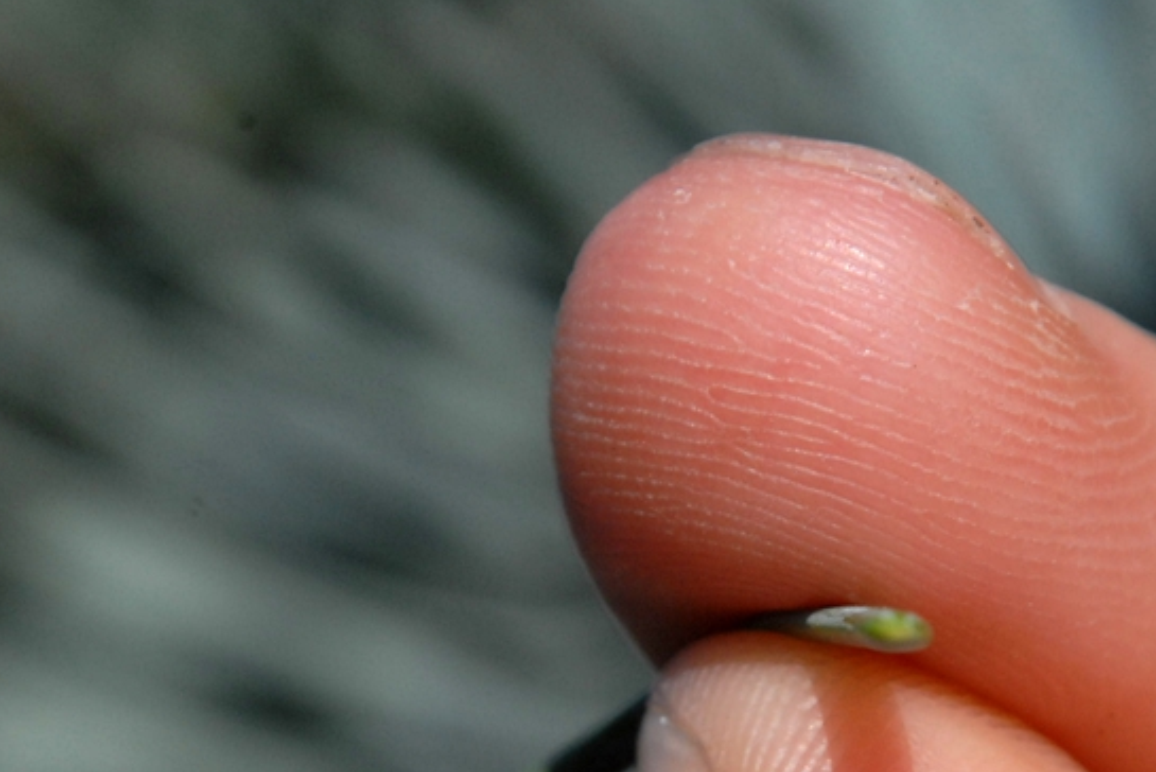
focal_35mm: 846
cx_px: 853
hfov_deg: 2.4
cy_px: 582
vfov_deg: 1.6
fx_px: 27179
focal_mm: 300
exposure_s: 1/640
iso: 400
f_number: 13
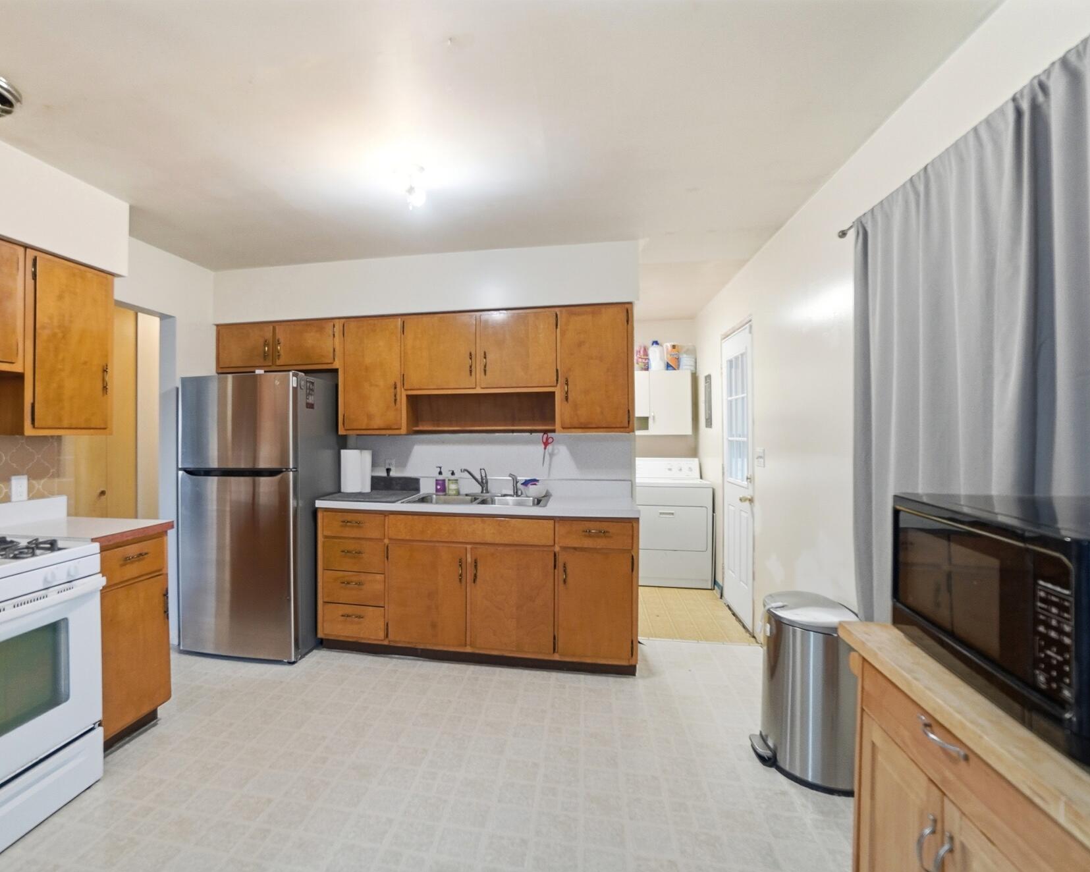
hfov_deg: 88.9
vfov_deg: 77.0
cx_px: 458
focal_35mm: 17
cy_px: 437
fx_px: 548
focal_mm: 10
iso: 125
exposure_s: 1/50
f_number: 5
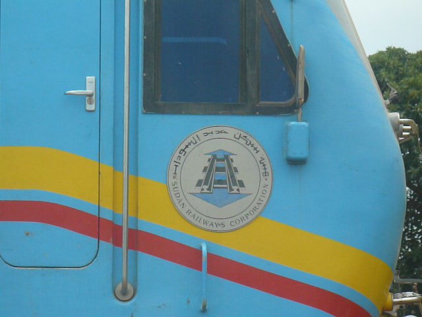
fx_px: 2450
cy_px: 158
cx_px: 211
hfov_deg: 9.8
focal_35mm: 201
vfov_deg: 7.4
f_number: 13
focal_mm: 33.1
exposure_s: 1/100
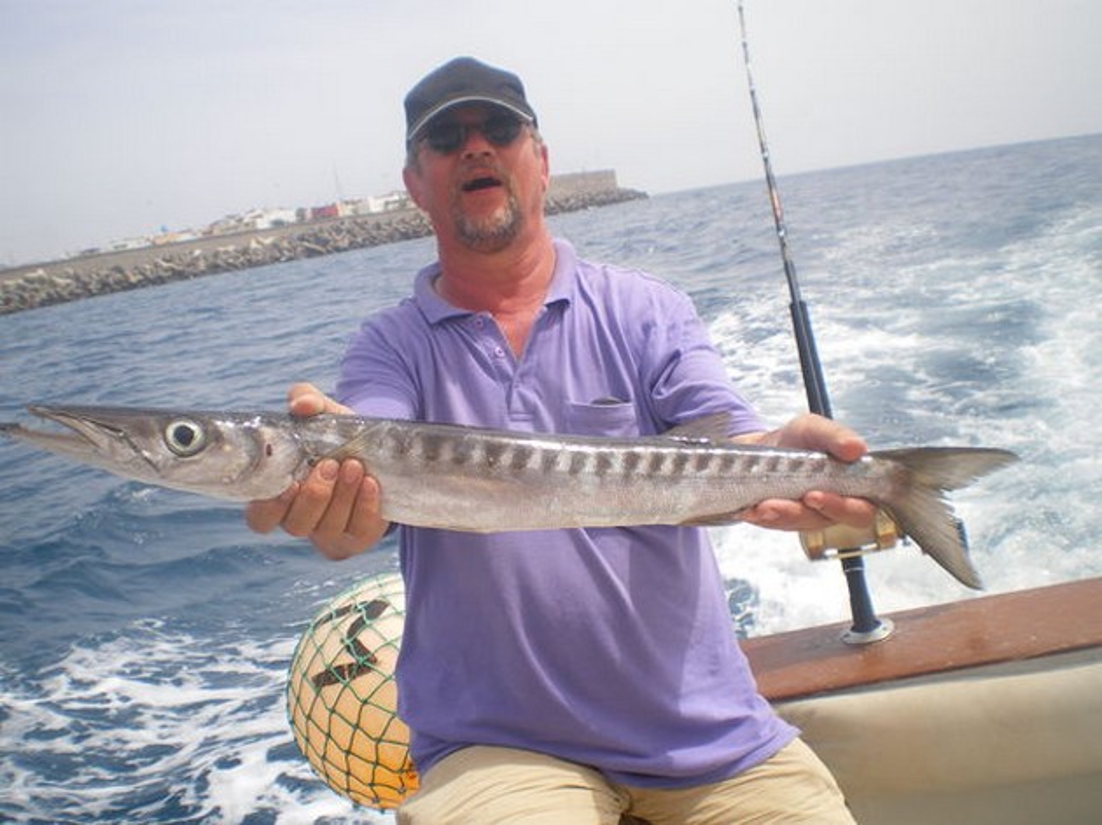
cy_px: 412
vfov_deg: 39.6
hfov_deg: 51.4
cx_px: 551
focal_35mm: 36
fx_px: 1146
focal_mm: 6.3
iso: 50
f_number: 4.6
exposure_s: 1/400
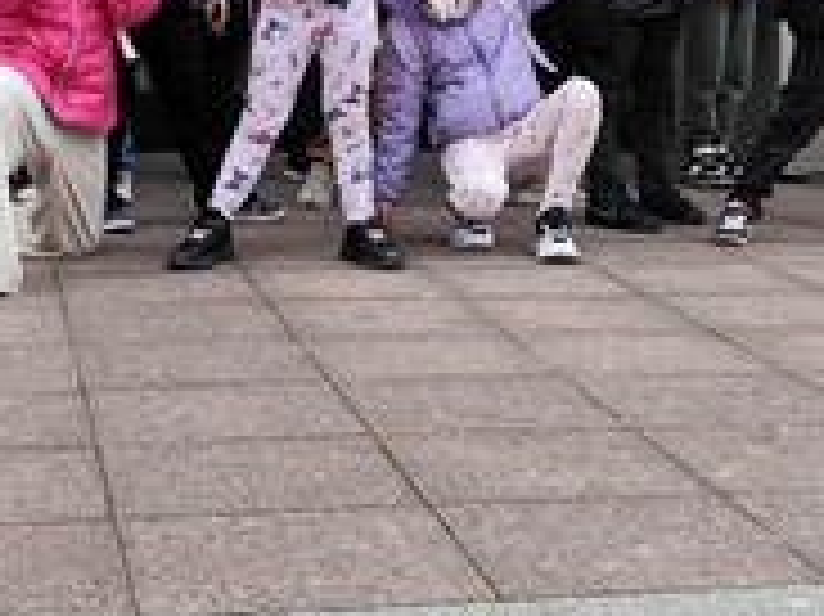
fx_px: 2093
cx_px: 491
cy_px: -218
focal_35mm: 88
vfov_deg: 15.8
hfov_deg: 22.2
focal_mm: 6.19
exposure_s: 1/159
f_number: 1.65
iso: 50
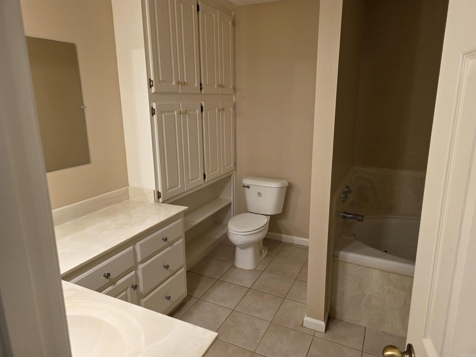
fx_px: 316
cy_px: 178
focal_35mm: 23
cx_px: 238
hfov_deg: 73.9
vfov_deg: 58.9
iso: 250
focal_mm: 6.3
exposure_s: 1/120
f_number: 1.7
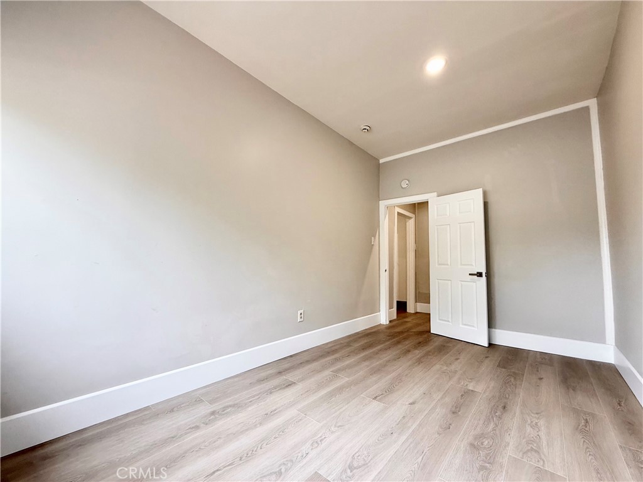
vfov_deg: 85.7
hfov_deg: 102.1
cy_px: 241
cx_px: 322
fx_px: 260
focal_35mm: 14
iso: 160
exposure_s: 1/120
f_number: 2.2
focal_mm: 2.22
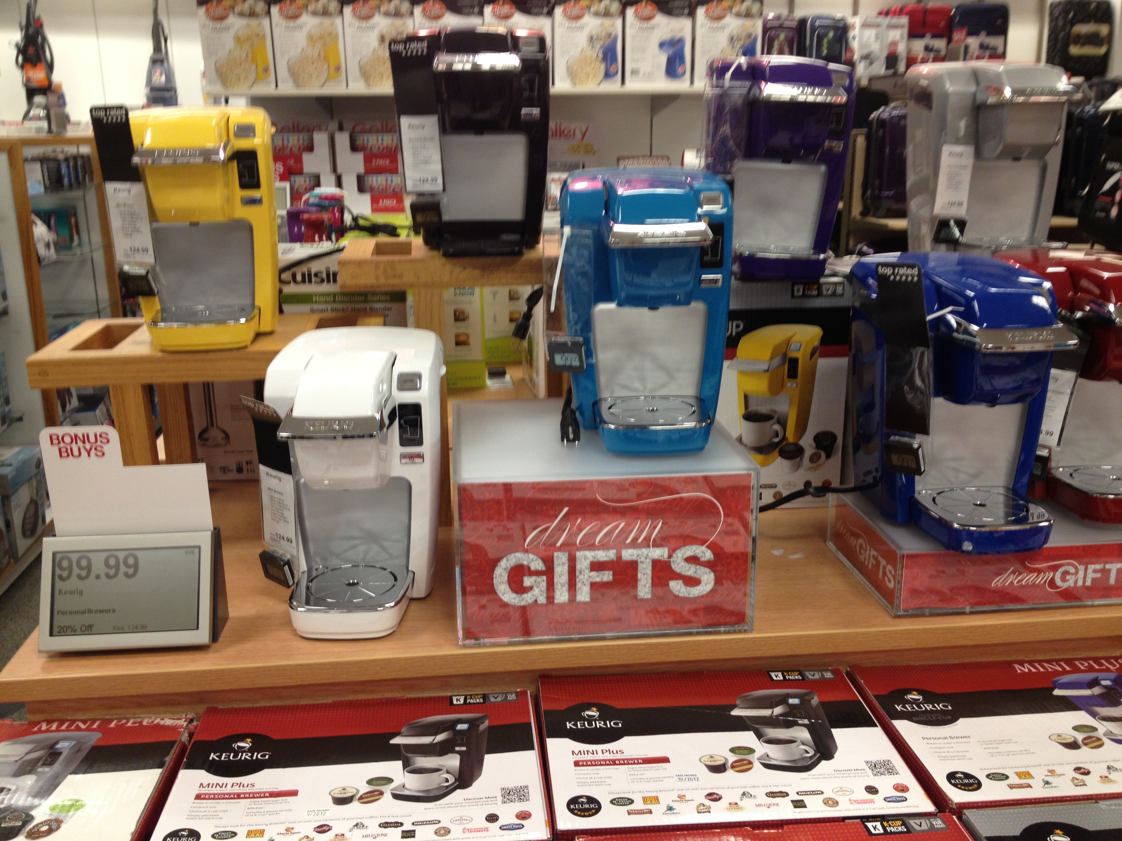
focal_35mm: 35
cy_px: 420
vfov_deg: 40.7
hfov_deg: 52.6
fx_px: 1134
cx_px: 561
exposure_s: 1/20
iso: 80
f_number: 2.4
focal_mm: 4.28
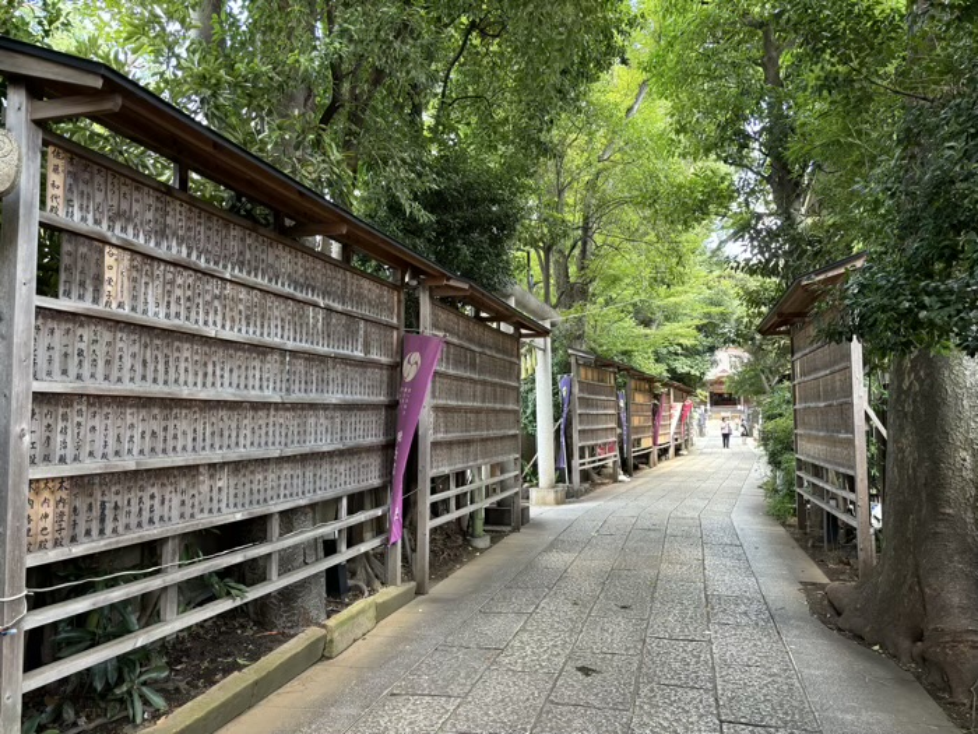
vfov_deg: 53.1
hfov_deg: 67.3
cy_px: 367
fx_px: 735
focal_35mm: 26
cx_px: 489
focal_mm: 5.96
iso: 125
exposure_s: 1/121
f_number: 1.6
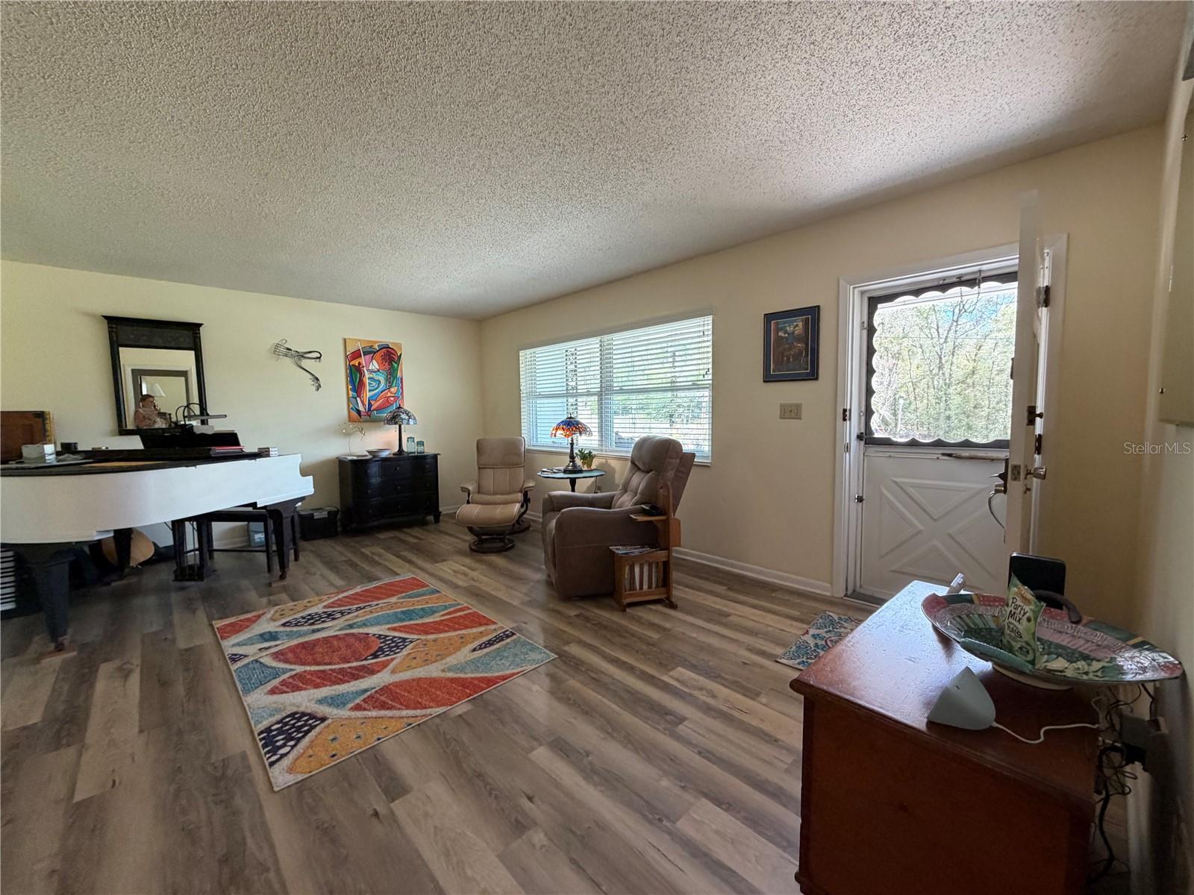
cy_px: 448
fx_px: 483
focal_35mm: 14
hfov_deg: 102.1
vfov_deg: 85.7
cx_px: 597
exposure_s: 1/60
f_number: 2.2
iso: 250
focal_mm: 2.22
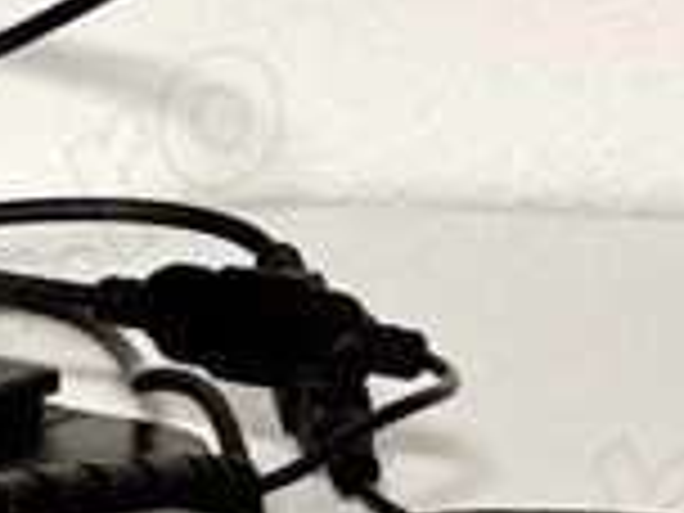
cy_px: -662
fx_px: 10018
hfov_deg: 3.9
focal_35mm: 507
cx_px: -729
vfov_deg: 2.9
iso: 250
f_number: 2.8
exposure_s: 1/50
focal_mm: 9
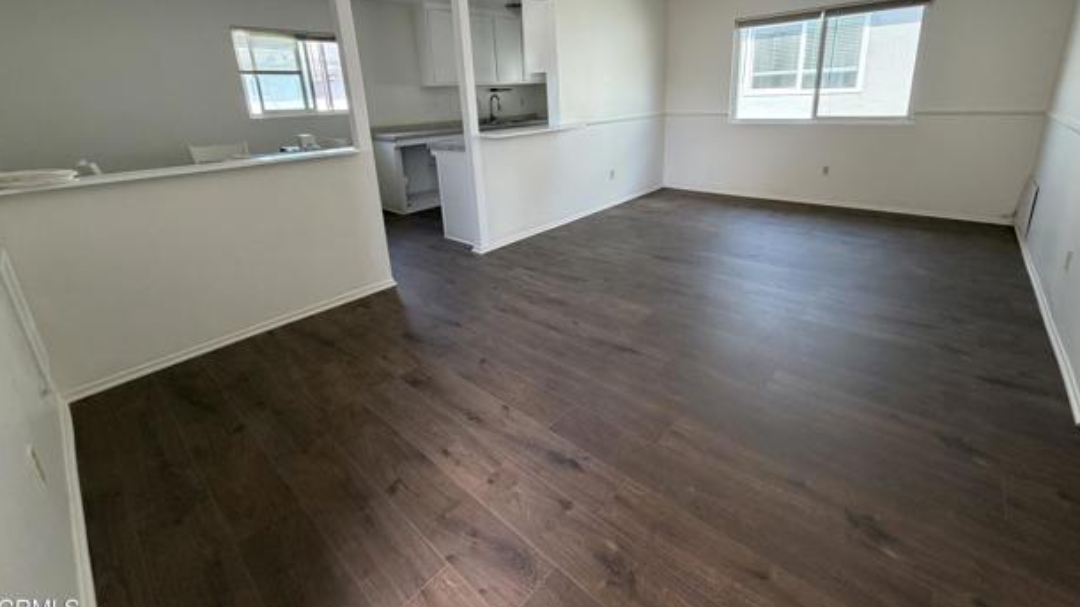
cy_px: 223
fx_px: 458
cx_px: 561
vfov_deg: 65.9
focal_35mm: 16
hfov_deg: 99.3
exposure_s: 1/121
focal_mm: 2.22
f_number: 2.2
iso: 200
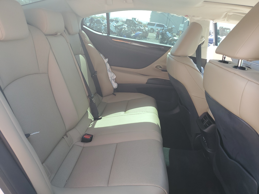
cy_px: 97
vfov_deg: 53.1
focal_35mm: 26
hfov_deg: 67.3
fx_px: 195
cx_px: 130
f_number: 1.5
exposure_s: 1/294
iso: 50
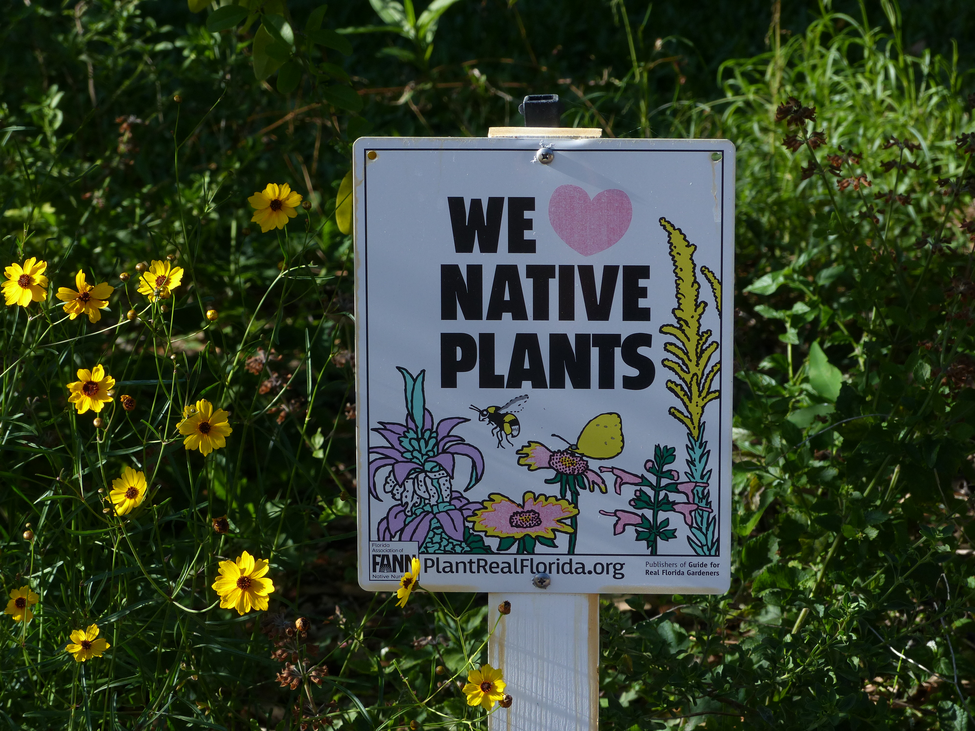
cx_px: 488
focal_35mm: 155
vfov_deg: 9.6
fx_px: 4366
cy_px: 366
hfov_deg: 12.7
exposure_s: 1/640
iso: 100
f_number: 4
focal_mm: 27.8
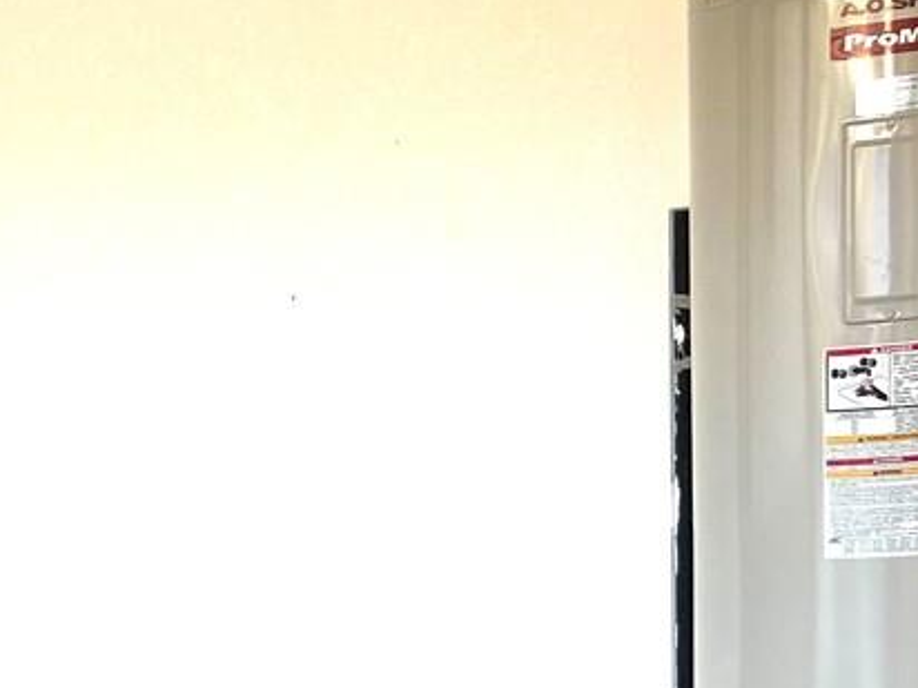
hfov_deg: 16.8
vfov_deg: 14.2
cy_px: 826
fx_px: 2678
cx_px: -624
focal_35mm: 101
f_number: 1.5
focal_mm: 5.7
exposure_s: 1/137
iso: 32
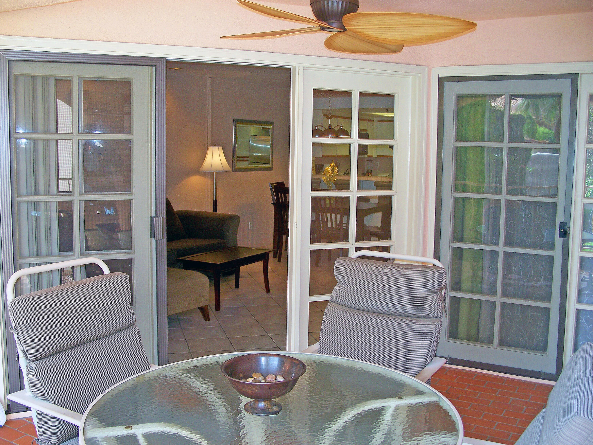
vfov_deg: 38.7
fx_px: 634
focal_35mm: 37
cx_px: 296
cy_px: 222
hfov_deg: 50.1
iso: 125
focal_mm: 7.8
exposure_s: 1/60
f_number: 2.8
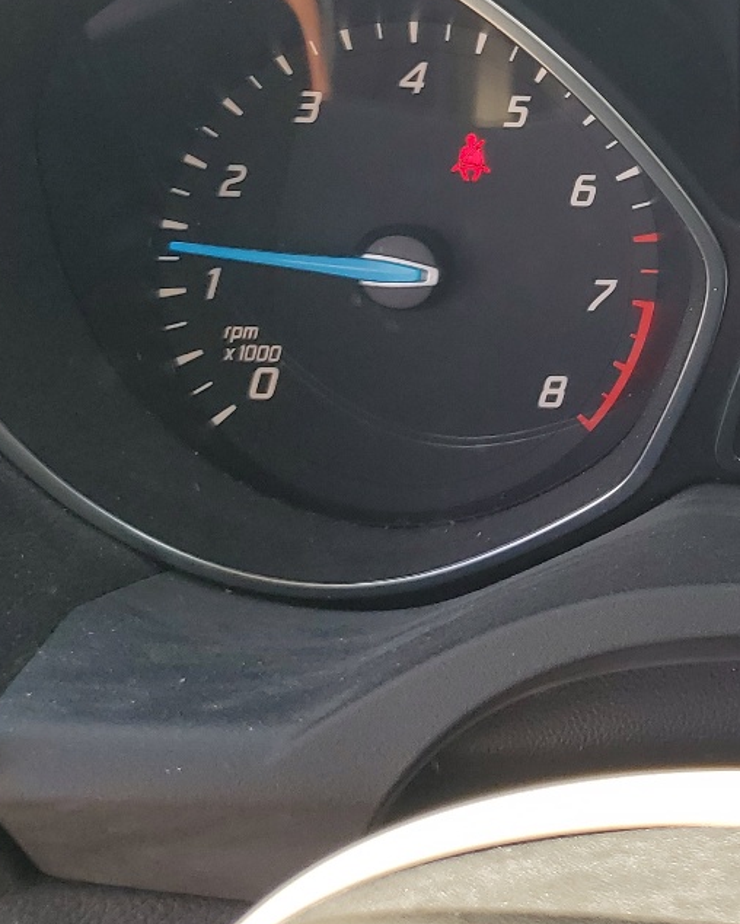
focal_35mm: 64
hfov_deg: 22.1
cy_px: 156
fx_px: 1750
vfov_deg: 28.8
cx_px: 887
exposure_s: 1/476
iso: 50
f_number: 1.5
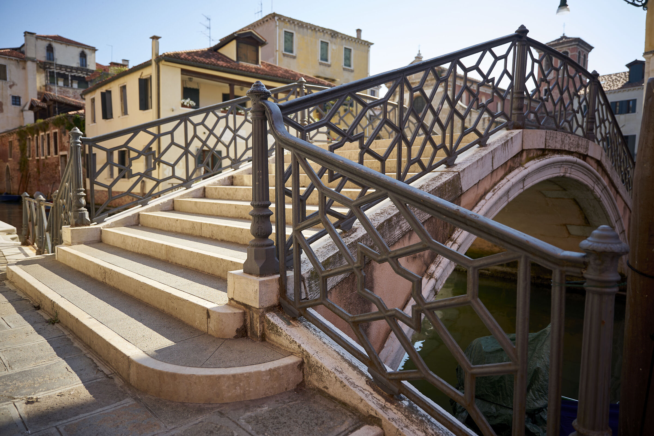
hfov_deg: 73.7
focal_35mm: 24
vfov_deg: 53.1
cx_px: 327
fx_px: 436
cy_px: 218
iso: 100
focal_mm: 24
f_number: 2.8
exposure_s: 1/800
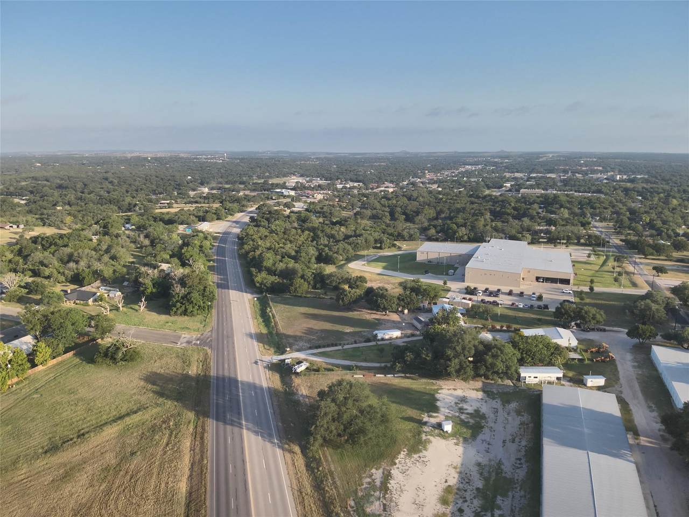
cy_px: 258
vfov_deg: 56.8
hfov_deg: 71.6
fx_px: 478
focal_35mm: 24
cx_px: 344
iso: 100
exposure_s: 1/500
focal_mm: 4.4
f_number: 2.8
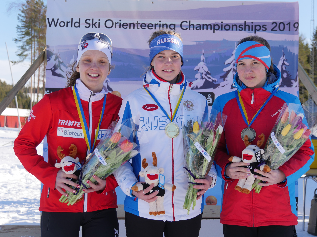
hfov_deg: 28.6
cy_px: 118
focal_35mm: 68
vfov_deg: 21.6
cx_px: 158
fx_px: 623
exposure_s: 1/500
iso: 200
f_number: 5
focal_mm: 34
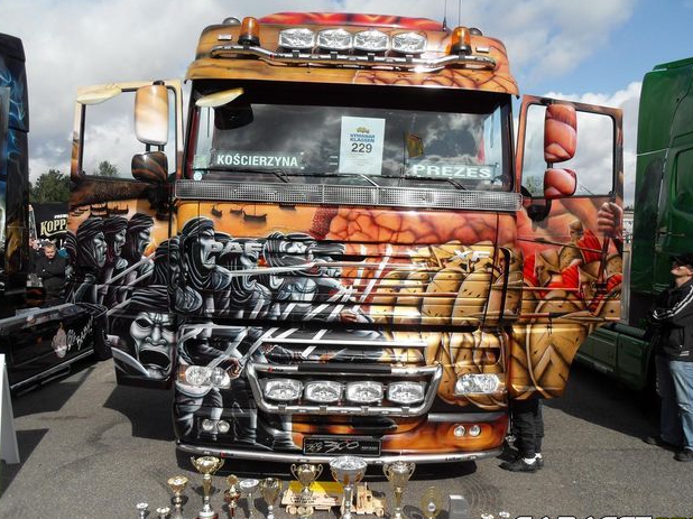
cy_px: 265
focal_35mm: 29
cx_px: 346
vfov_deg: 48.2
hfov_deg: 61.7
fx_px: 580
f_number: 7.1
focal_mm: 6
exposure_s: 1/250
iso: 80
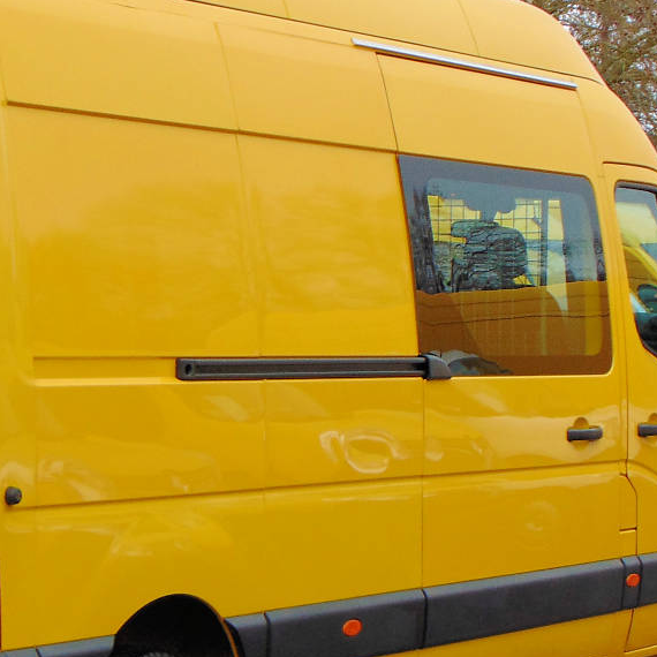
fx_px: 2663
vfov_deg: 14.1
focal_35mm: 124
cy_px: 385
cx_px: 54
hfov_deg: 13.9
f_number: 3.5
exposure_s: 1/250
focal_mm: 9
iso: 80
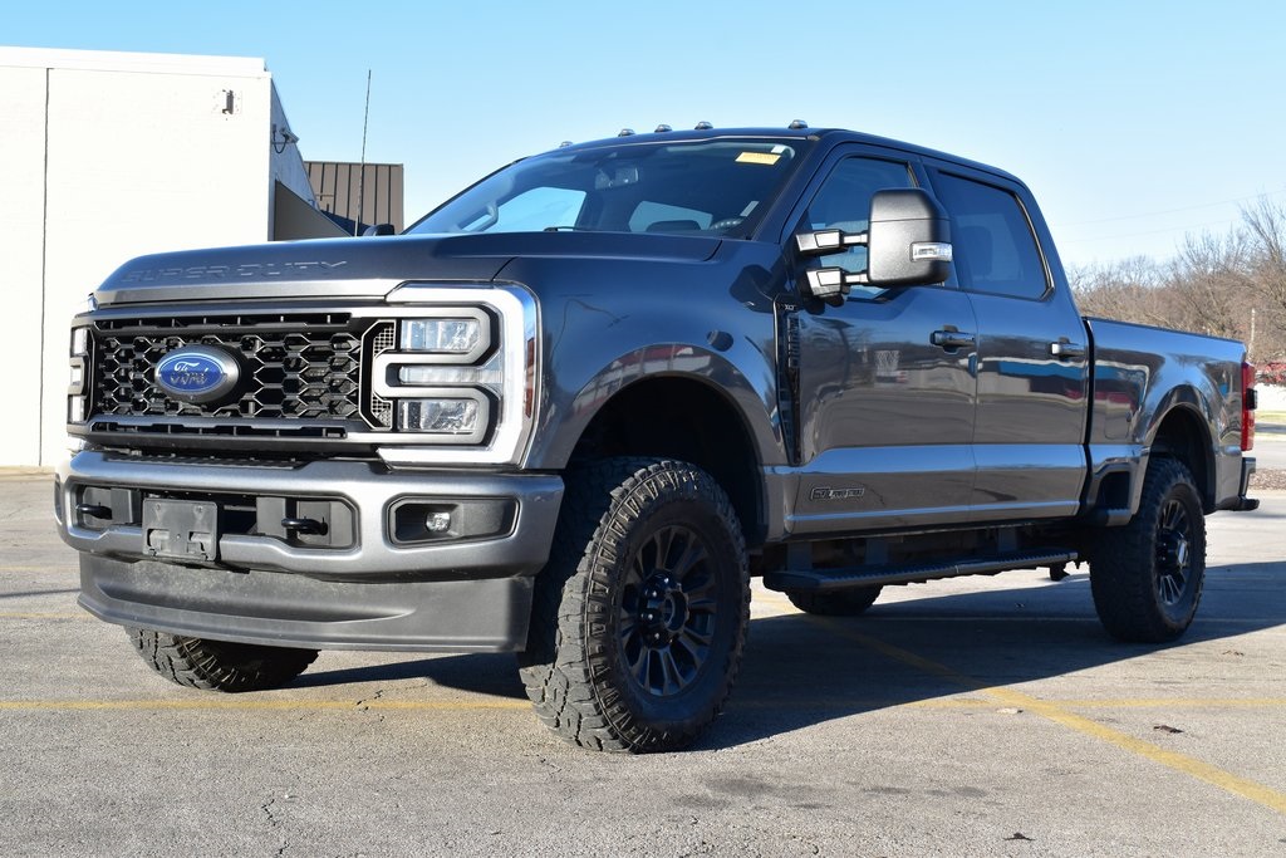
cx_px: 643
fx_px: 1822
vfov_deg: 26.5
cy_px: 429
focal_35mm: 51
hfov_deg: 38.9
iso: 400
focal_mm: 34
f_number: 10
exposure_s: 1/320
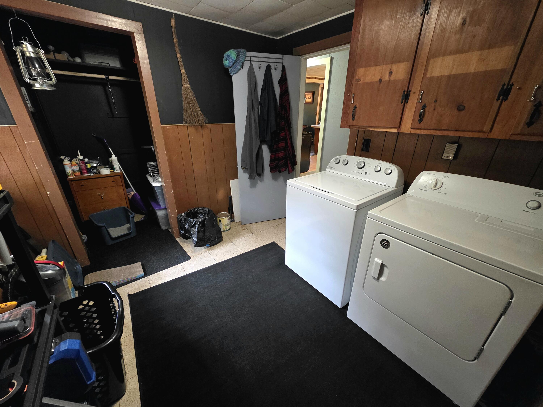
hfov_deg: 106.2
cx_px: 272
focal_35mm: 13
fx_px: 204
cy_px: 204
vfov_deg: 89.9
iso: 1250
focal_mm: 2.2
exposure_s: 1/60.2
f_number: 1.9
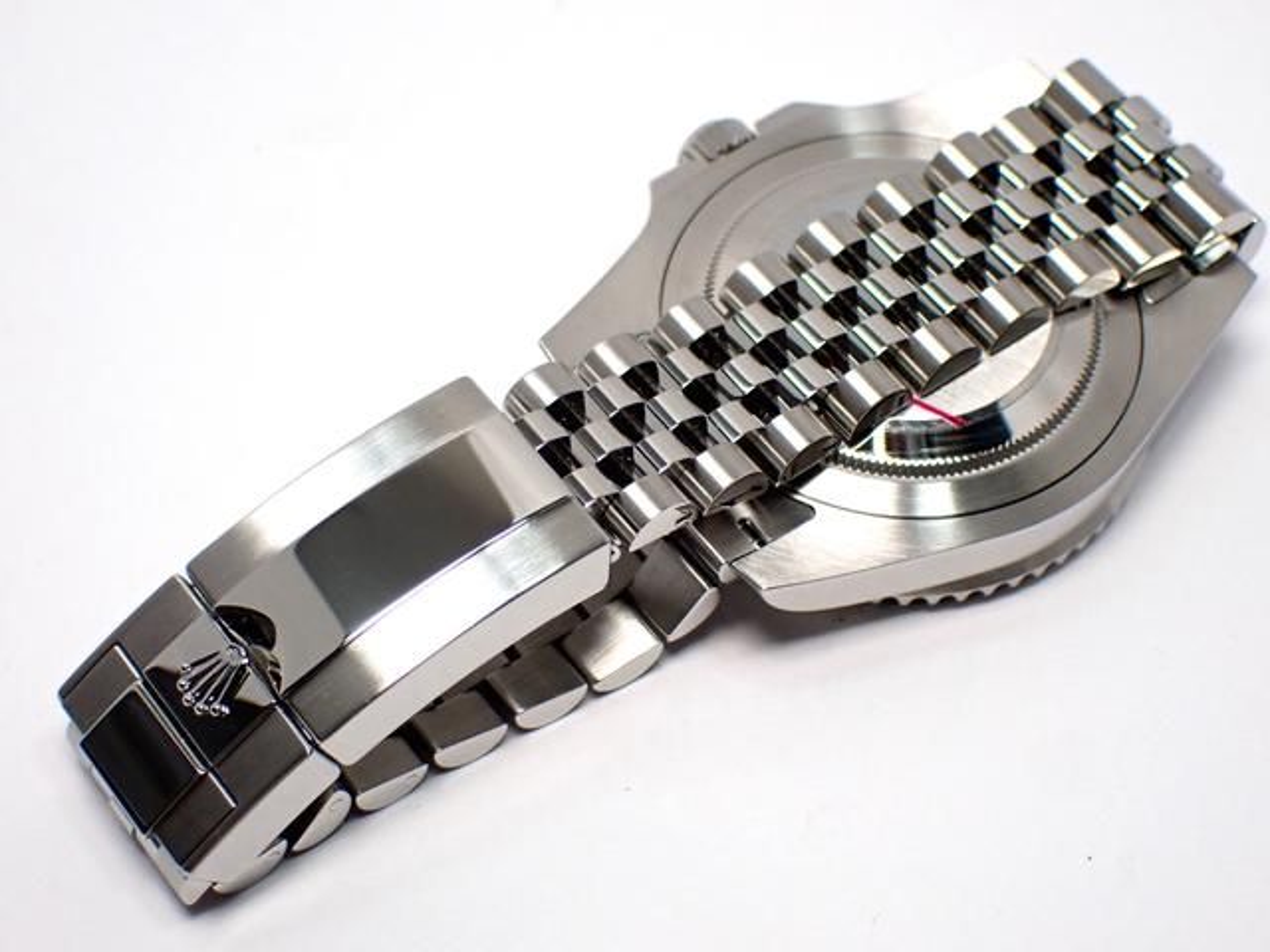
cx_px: 635
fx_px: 3008
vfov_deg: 18.0
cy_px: 476
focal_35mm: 82
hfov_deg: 23.8
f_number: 4.3
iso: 250
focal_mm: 14.62
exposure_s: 1/200
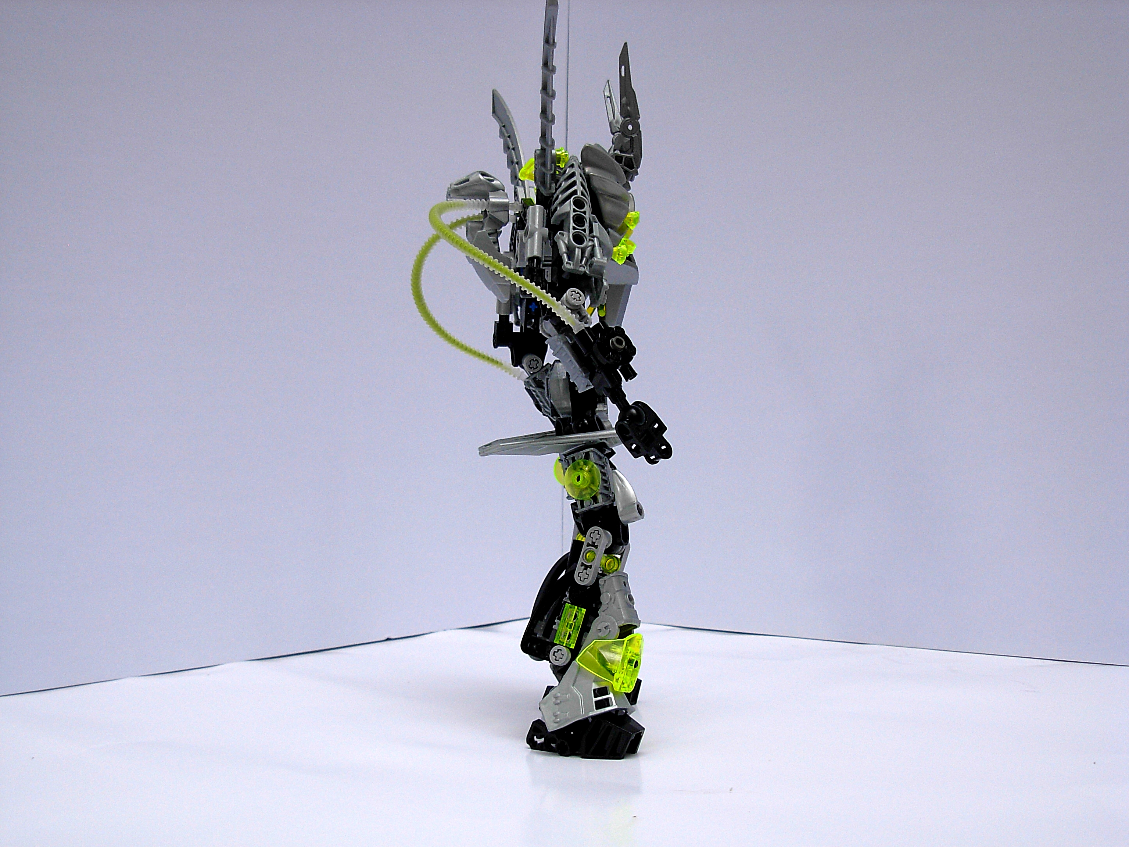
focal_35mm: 45
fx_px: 1468
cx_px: 564
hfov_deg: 42.1
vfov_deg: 32.2
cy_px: 424
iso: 79
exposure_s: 1/152
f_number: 3.1
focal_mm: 7.5
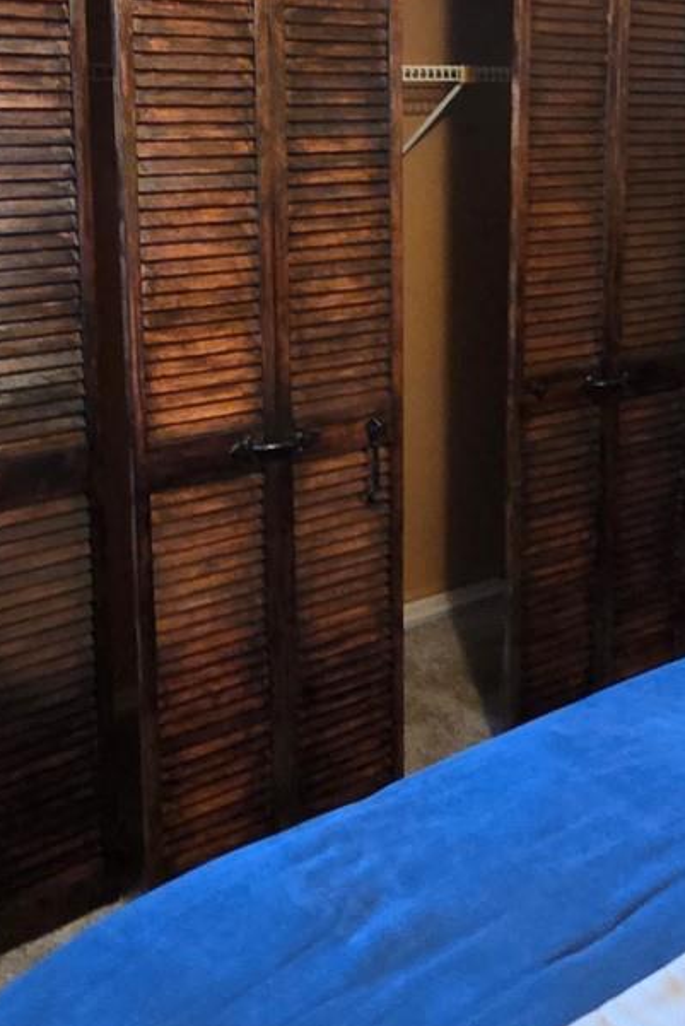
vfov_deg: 51.6
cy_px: 300
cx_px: 289
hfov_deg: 36.8
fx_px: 1027
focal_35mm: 36
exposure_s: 1/24
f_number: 2.2
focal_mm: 2.2
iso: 1250
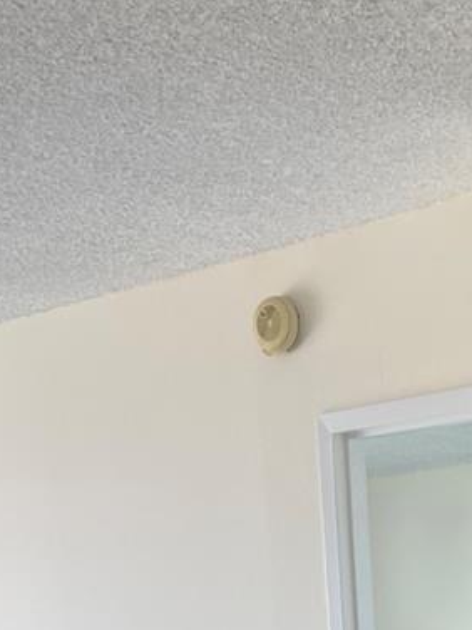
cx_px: 556
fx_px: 1509
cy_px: 868
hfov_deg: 17.0
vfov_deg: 20.9
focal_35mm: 83
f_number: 1.6
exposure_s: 1/120
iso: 64
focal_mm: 4.2
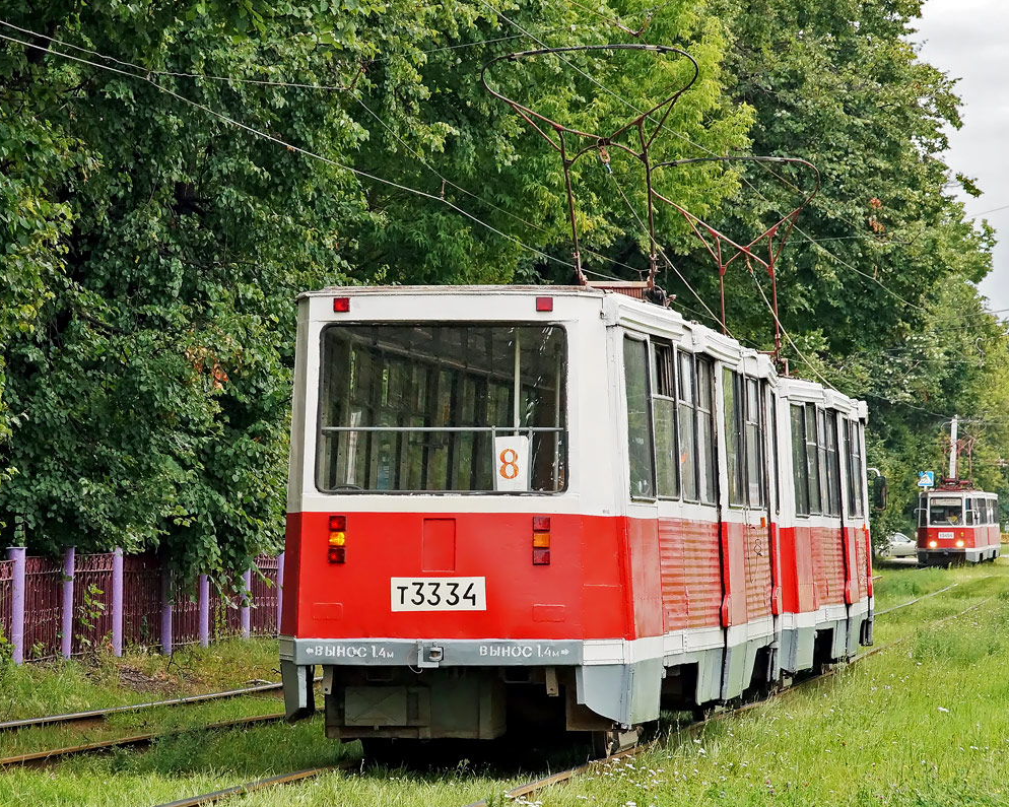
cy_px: 405
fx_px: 4061
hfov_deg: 14.2
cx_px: 563
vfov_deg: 11.3
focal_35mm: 136
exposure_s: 1/400
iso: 800
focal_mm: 80
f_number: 7.1
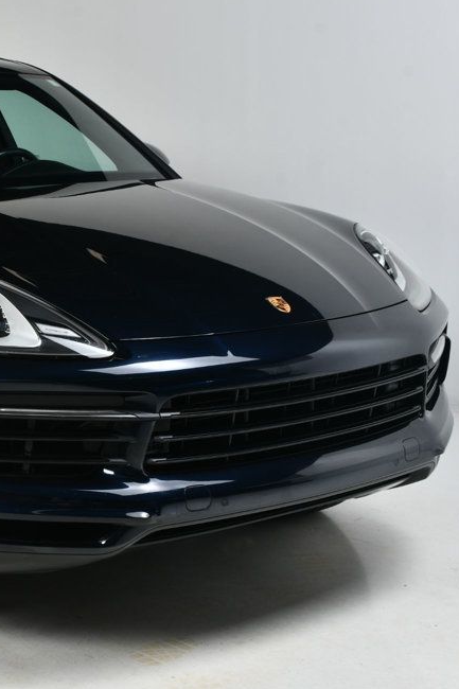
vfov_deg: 31.9
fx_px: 1205
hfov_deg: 20.7
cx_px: -28
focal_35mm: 63
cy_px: 332
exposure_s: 1/160
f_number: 11
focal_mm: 27
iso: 100
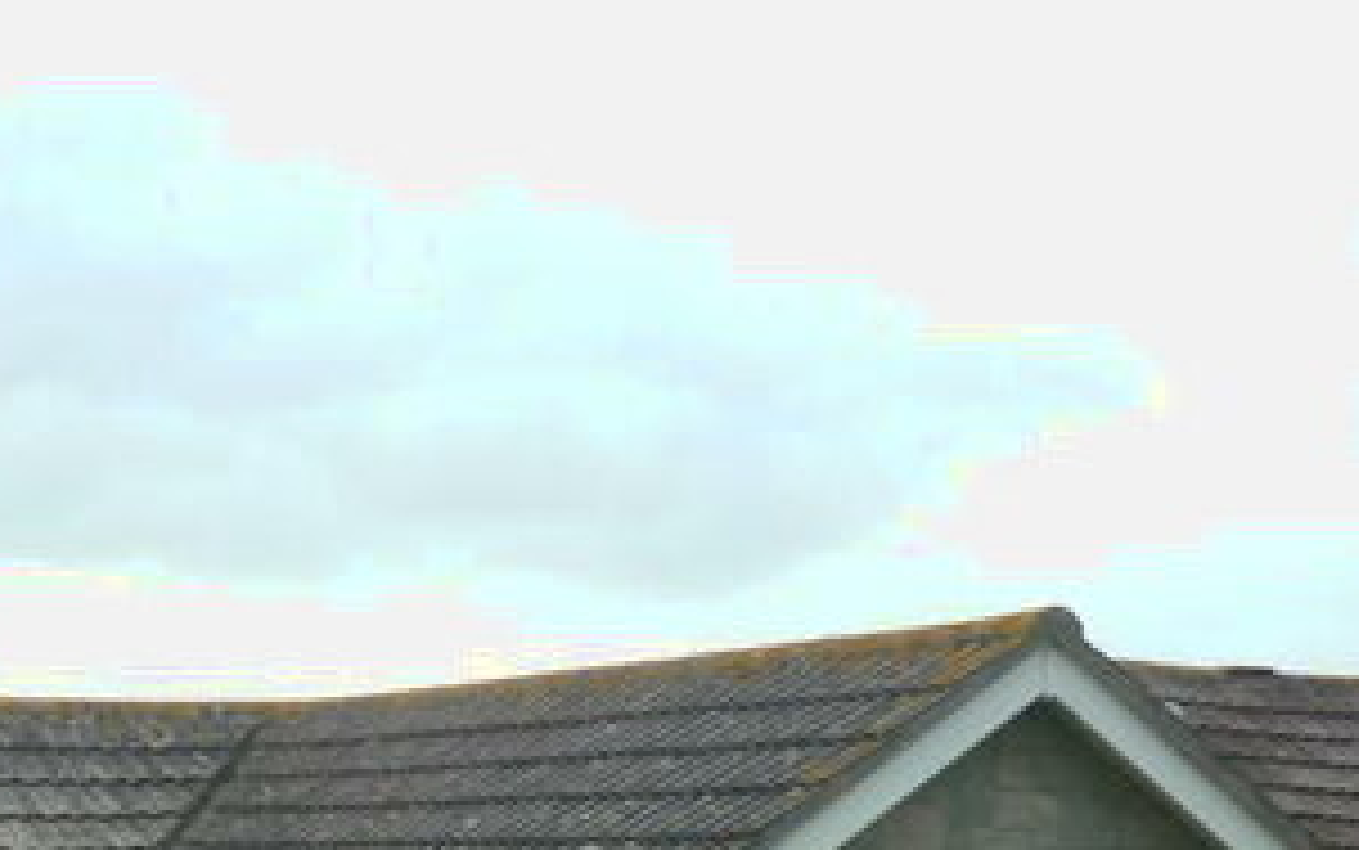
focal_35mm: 81
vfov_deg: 15.4
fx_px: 3001
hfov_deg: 24.1
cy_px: 1073
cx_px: -68
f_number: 2.8
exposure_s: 1/160
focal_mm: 5.5
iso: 80
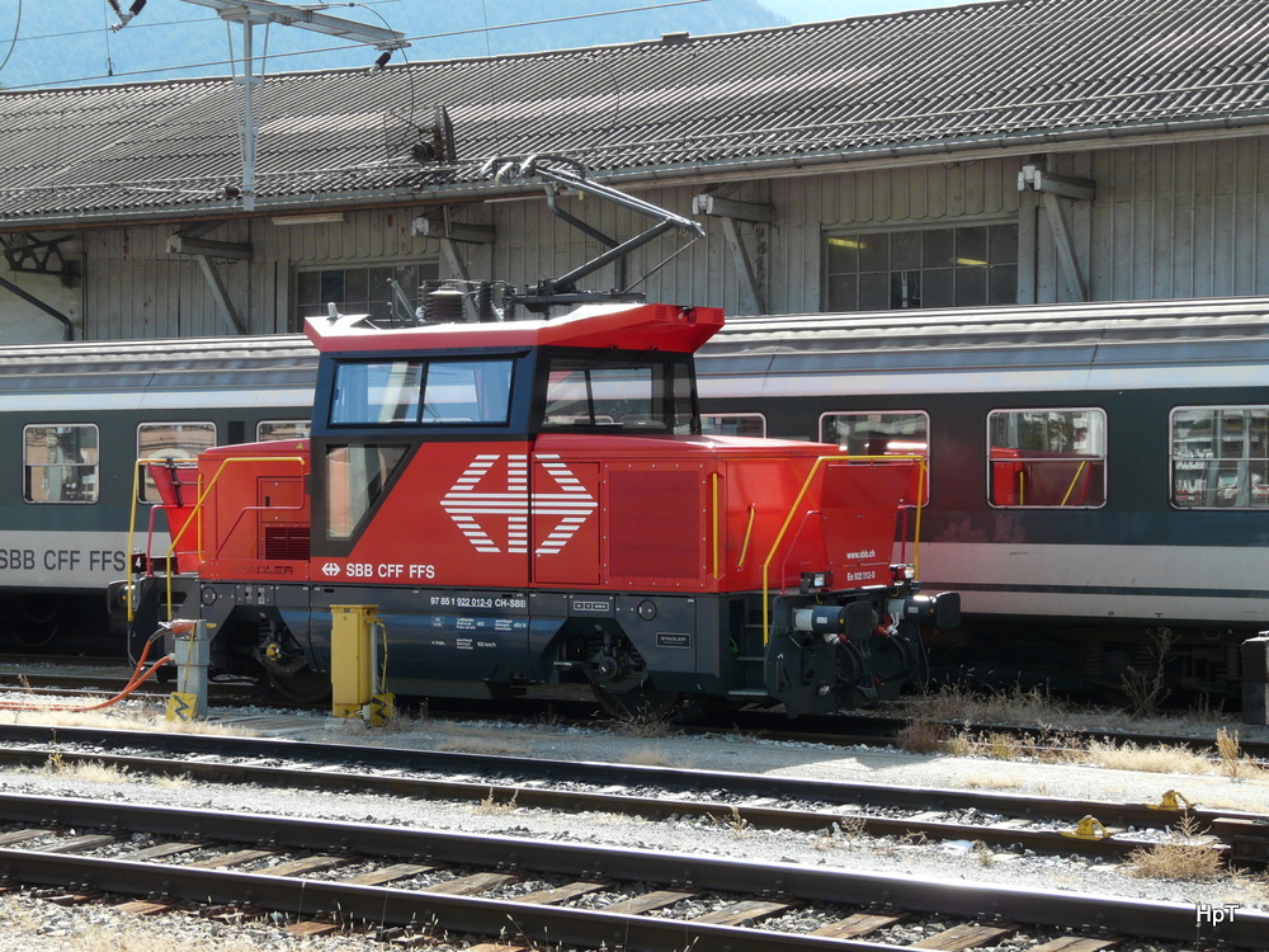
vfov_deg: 20.2
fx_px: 2676
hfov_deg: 26.7
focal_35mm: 73
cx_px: 634
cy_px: 476
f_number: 4
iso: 100
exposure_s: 1/250
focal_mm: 12
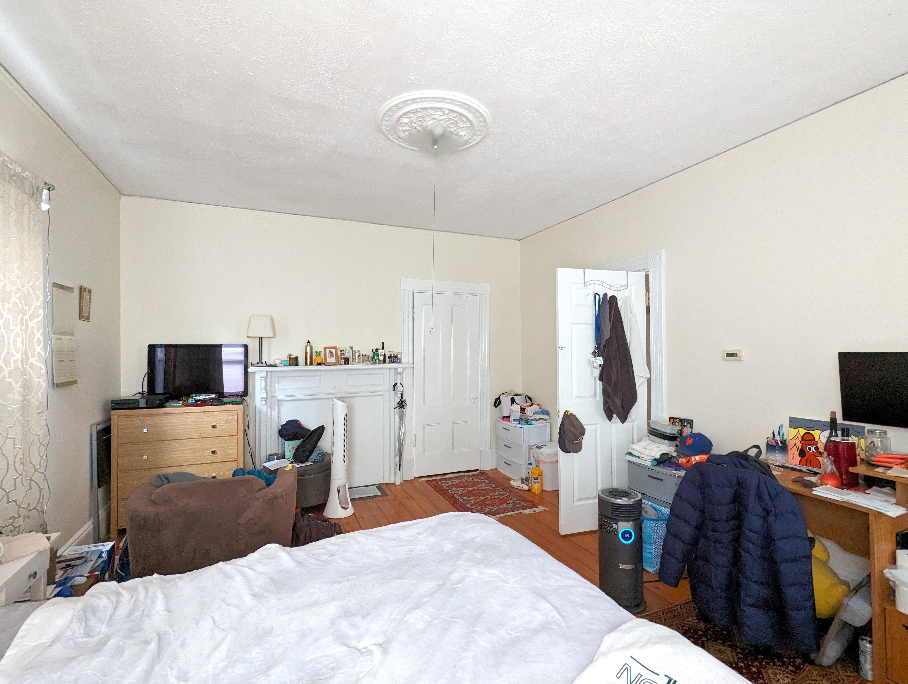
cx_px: 454
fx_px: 420
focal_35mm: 16
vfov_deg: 78.2
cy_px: 342
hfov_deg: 94.4
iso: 533
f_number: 2.2
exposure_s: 1/23.8
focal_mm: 2.35
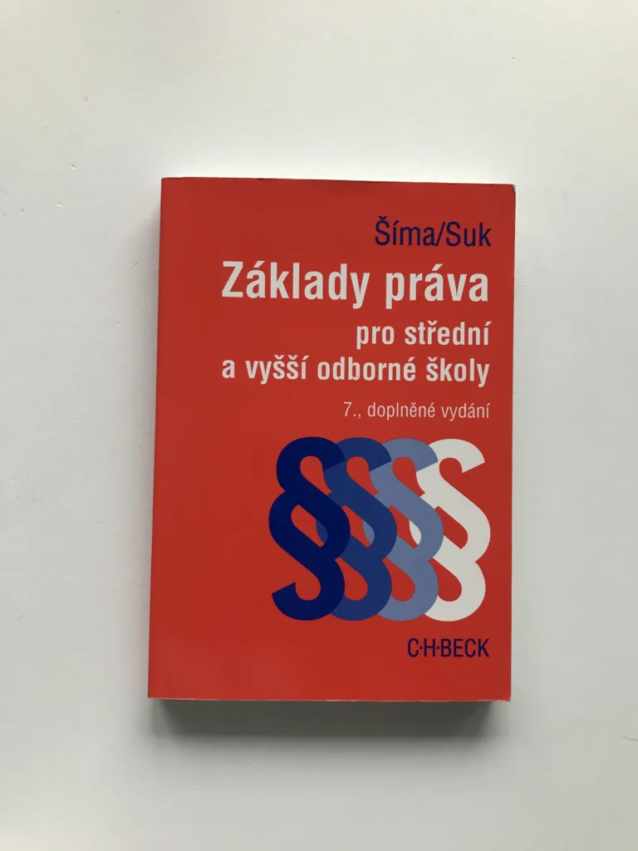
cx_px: 319
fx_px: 688
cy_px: 426
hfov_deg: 49.7
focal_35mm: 28
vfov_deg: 63.4
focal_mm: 3.99
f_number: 1.8
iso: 25
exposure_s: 1/33
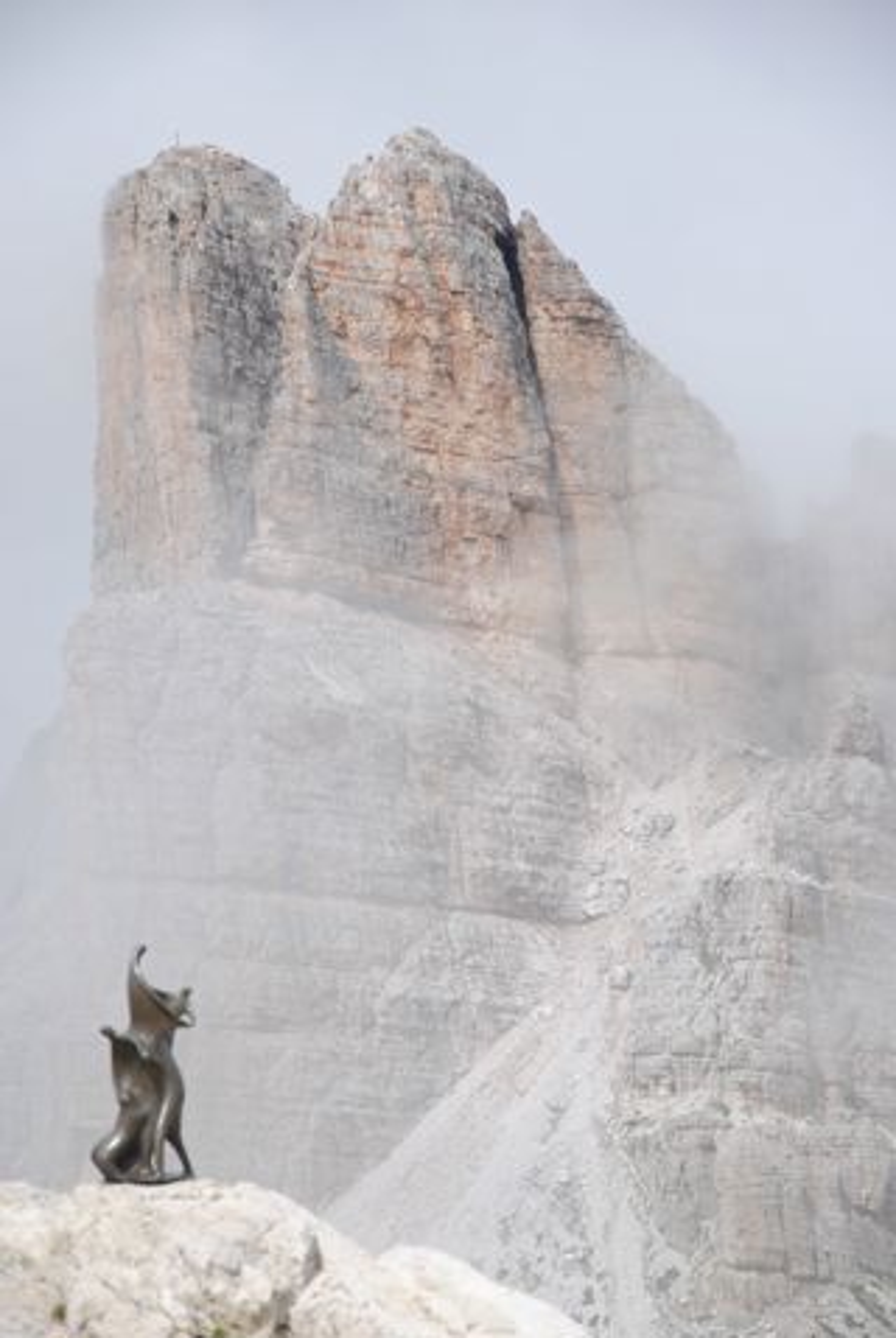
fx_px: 4746
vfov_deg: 16.1
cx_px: 448
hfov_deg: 10.8
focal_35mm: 128
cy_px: 669
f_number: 6.3
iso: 100
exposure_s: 1/640
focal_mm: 85
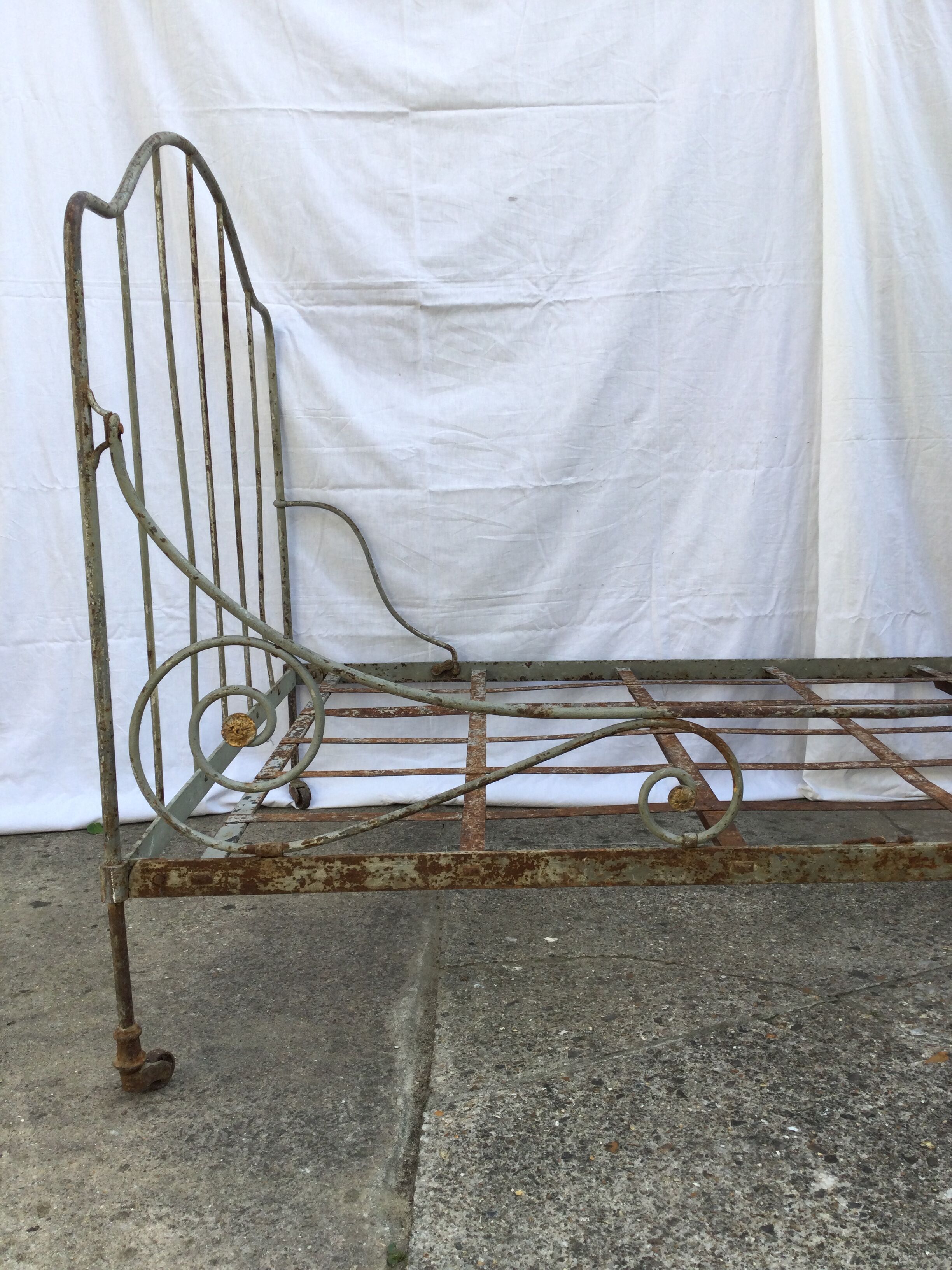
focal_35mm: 31
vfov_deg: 58.4
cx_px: 476
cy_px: 635
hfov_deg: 45.4
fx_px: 1137
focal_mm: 3.3
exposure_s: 1/310
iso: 25
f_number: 2.4
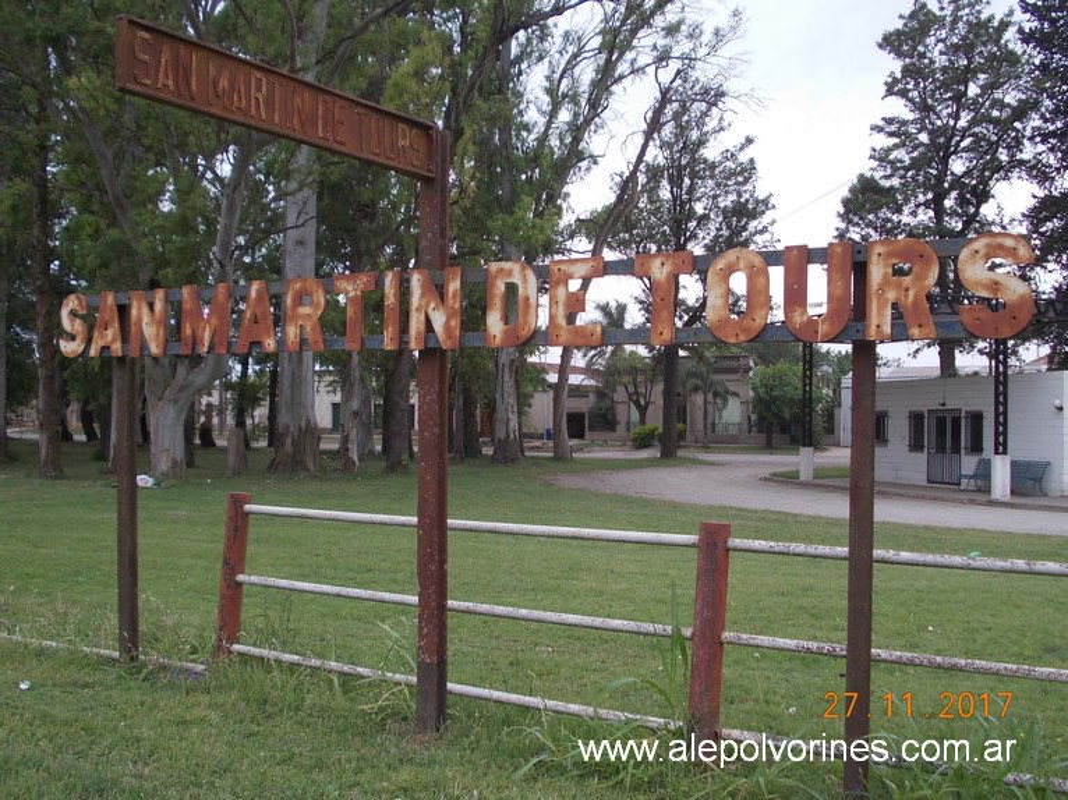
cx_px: 534
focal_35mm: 38
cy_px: 400
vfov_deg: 37.7
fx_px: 1172
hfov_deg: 49.0
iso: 80
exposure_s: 1/125
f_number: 6.2
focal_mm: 5.3
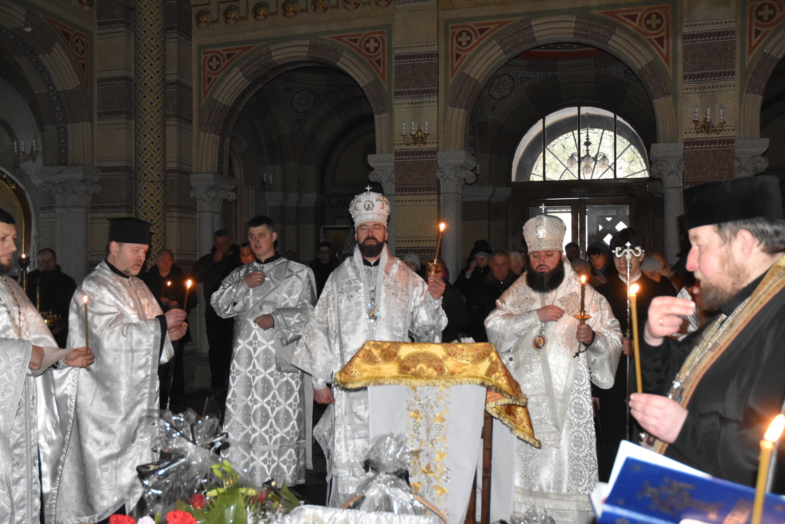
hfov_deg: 47.9
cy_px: 262
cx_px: 392
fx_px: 883
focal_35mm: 40
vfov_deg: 33.0
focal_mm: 27
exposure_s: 1/60
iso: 2200
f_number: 3.8
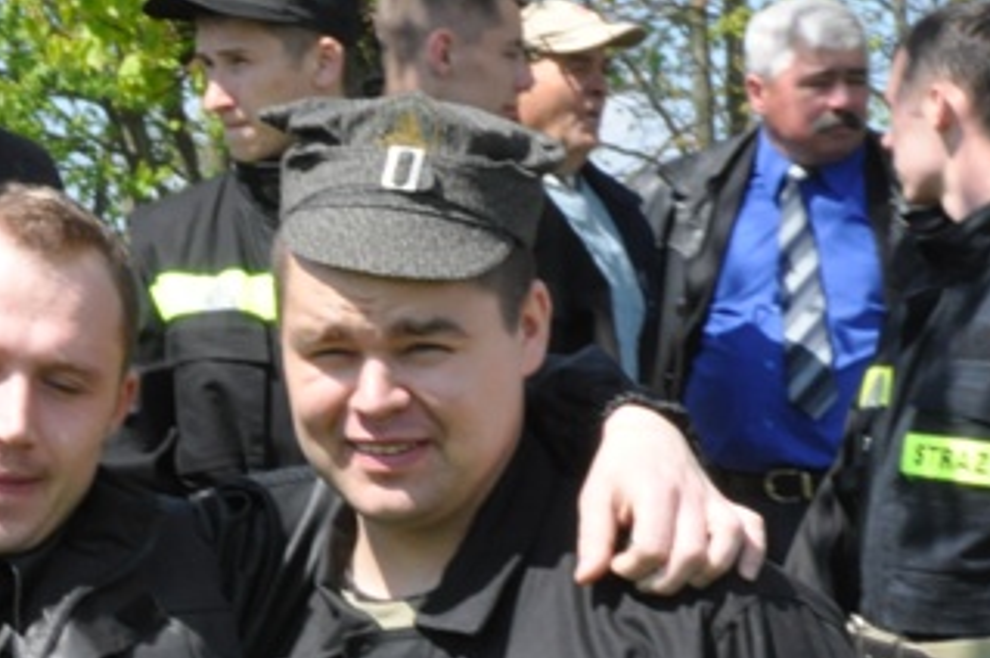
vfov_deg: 5.9
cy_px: 715
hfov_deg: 8.8
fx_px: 6401
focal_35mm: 233
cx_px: 19
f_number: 25
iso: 1000
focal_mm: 62
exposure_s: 1/125
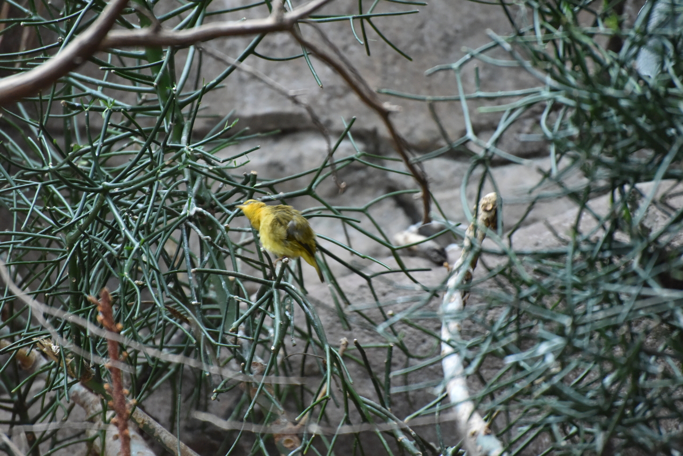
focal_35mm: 300
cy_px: 228
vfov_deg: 4.6
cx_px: 342
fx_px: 5693
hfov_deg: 6.9
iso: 6400
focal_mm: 300
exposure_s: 1/640
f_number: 5.6
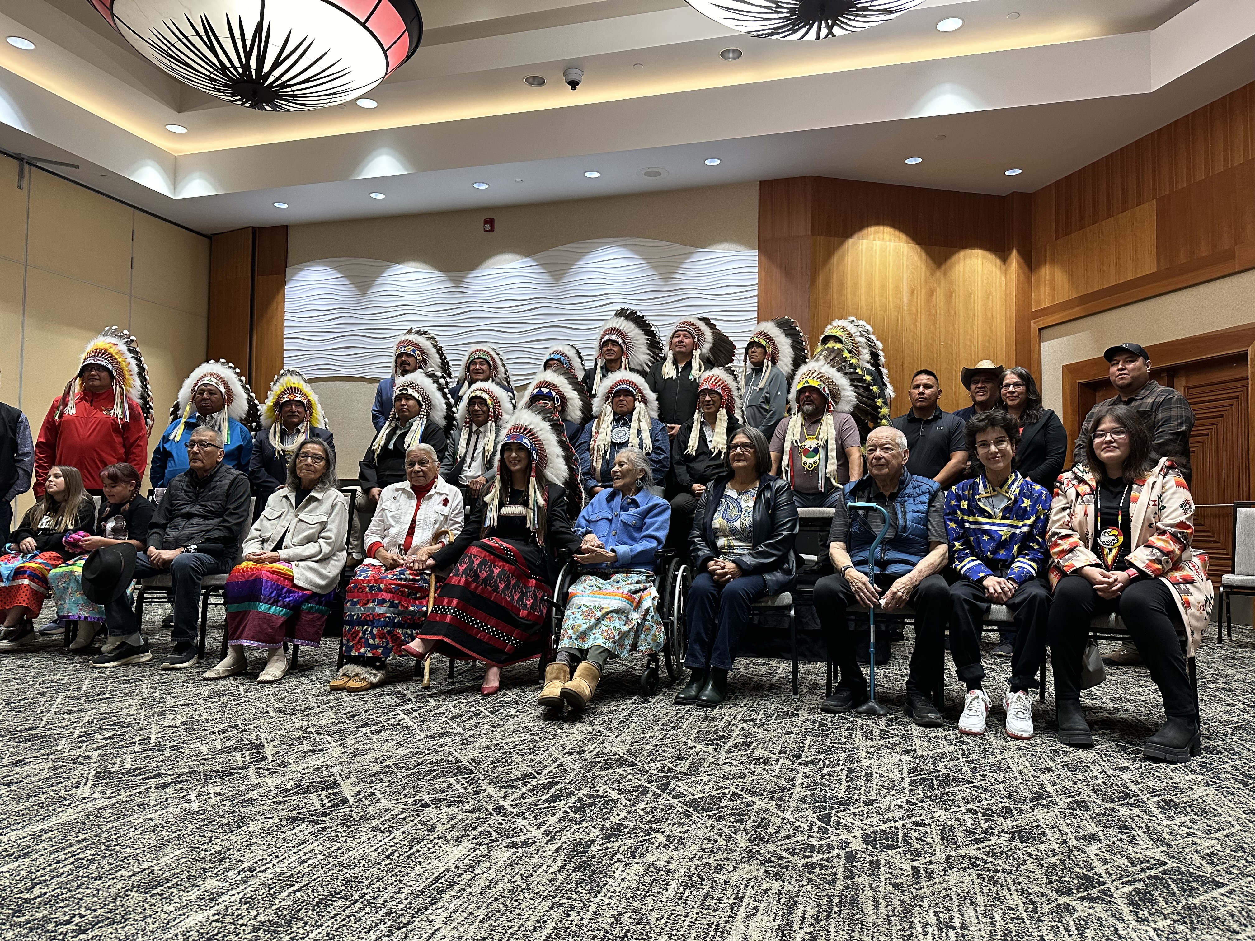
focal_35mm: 24
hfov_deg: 71.6
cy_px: 470
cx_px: 628
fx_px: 870
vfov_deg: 56.8
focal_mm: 6.86
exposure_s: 1/60
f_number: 1.78
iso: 400
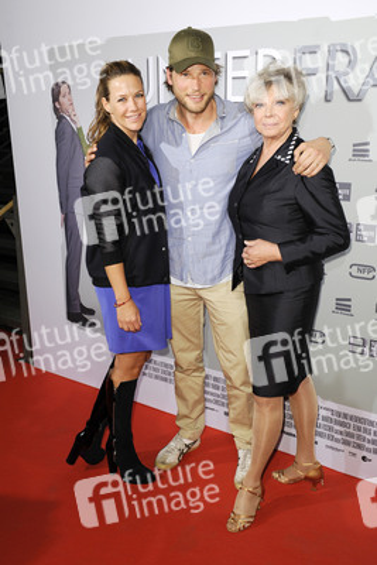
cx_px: 188
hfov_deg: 33.4
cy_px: 282
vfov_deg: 48.4
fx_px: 628
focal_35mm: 40
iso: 640
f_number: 5.6
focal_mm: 40
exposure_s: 1/160
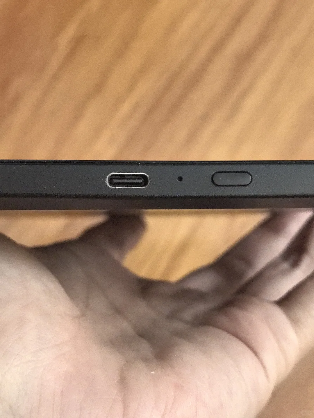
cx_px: 157
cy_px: 209
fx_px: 653
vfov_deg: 35.5
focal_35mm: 54
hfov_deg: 27.0
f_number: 2
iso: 3200
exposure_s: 1/60
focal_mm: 6.98
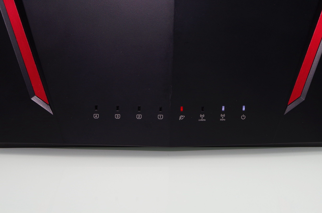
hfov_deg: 31.5
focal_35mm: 64
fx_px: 571
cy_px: 106
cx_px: 161
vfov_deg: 21.1
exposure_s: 1/30
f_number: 10
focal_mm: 42.5
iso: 200
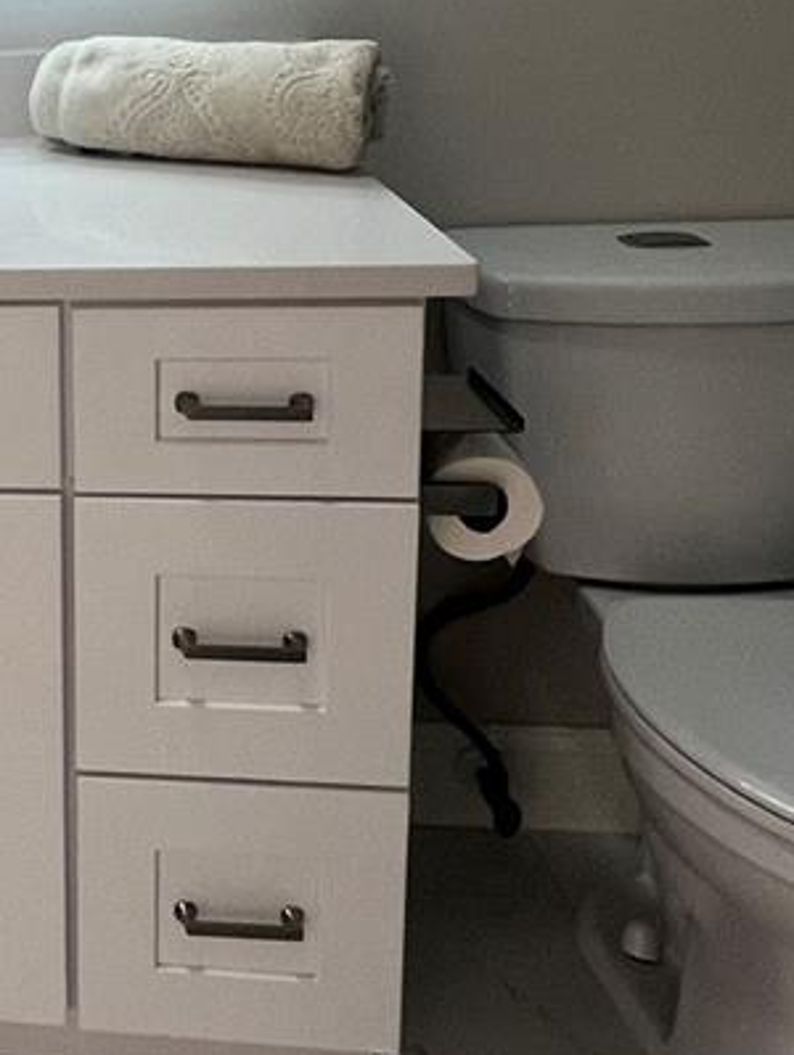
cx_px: -423
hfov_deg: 23.1
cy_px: 116
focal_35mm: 50
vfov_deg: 36.0
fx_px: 1527
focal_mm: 1.57
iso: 80
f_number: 1.8
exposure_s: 1/99
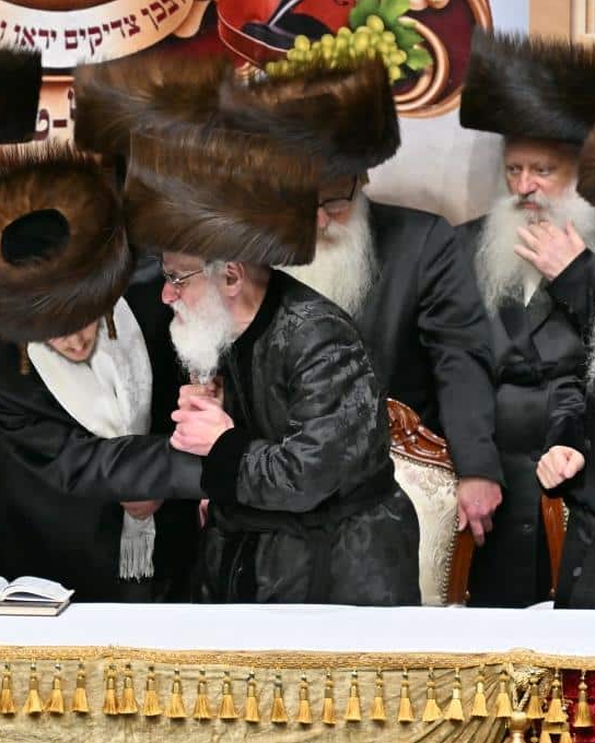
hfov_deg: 3.7
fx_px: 9333
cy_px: 372
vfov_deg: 4.6
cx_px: 199
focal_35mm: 424
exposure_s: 1/160
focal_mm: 200
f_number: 2.8
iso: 400
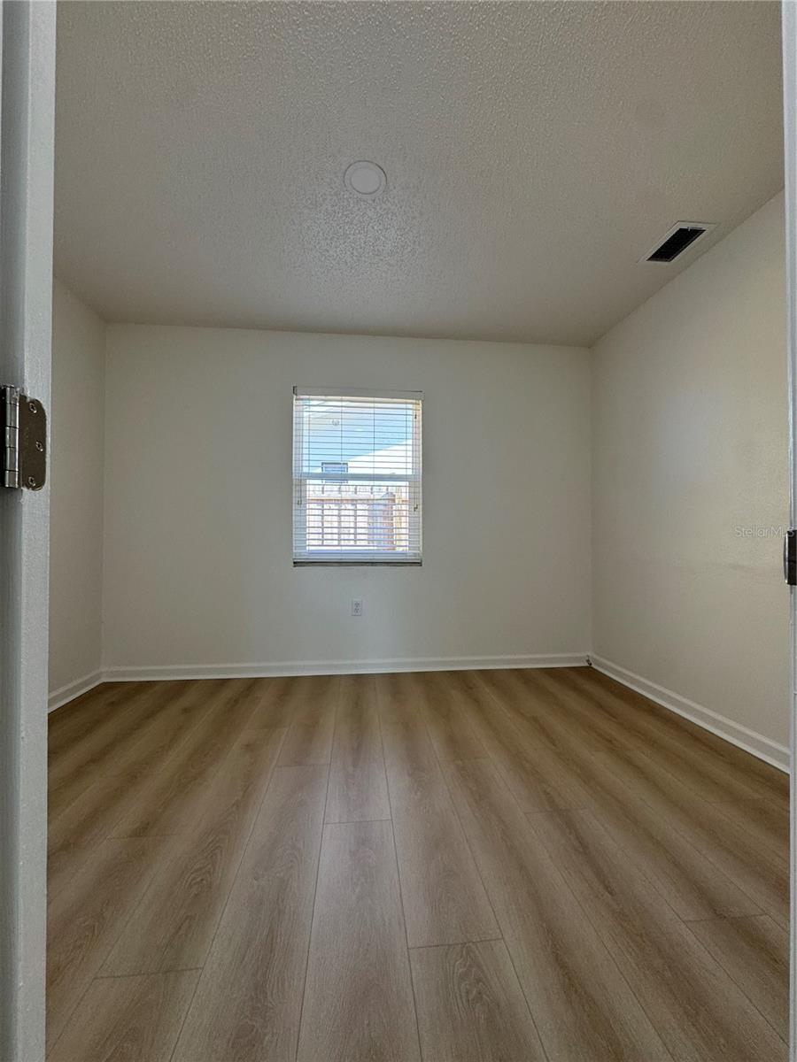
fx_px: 430
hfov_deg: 85.7
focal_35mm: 14
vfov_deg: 102.1
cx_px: 398
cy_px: 531
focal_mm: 2.22
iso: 125
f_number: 2.2
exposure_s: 1/120
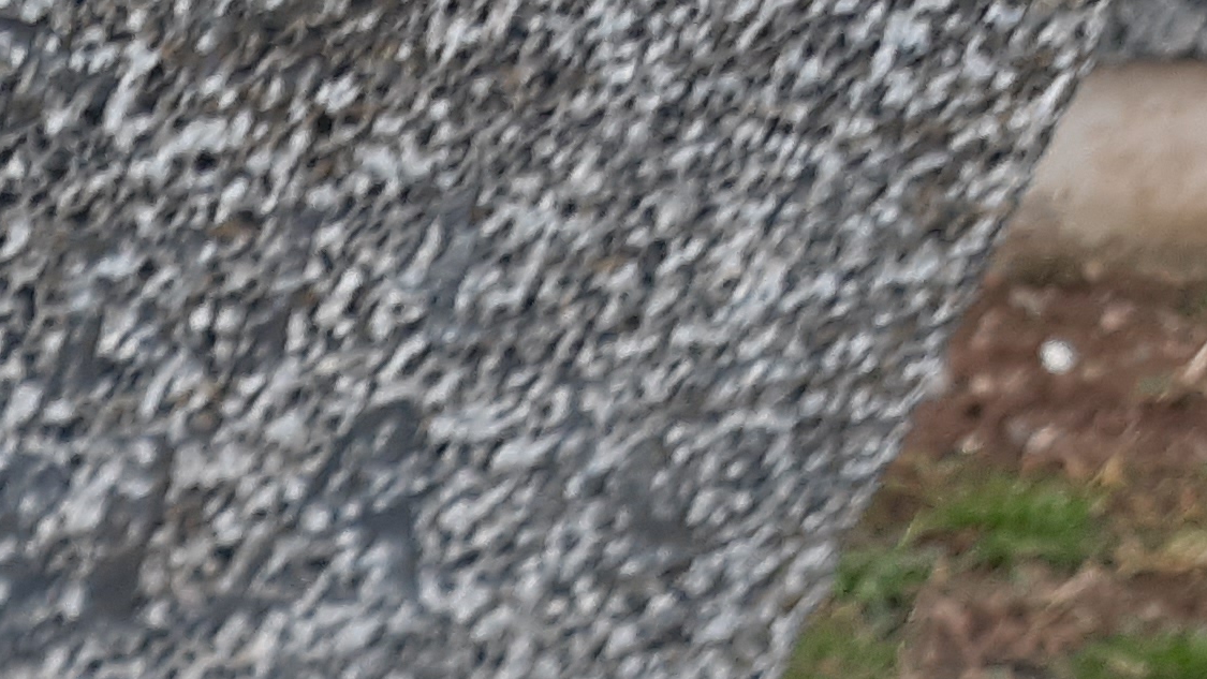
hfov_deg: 16.8
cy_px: 1628
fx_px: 3713
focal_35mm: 116
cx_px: -607
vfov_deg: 9.3
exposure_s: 1/126
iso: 40
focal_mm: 3.92
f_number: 1.7
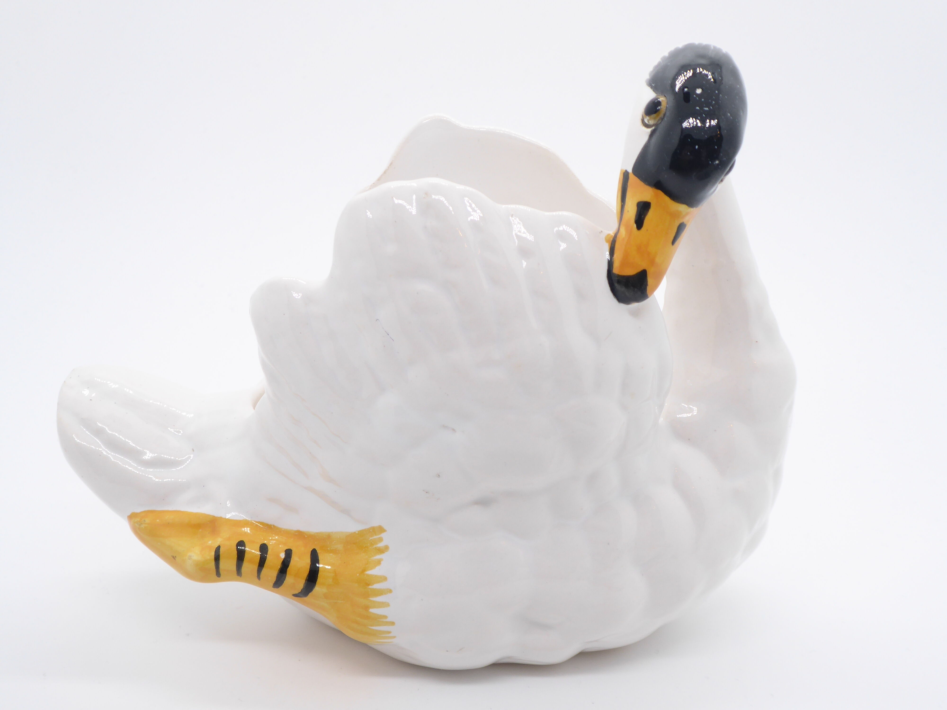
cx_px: 474
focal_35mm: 49
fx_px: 1341
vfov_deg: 29.7
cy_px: 355
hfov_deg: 38.9
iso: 100
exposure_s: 1/60
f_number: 4
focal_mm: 8.4
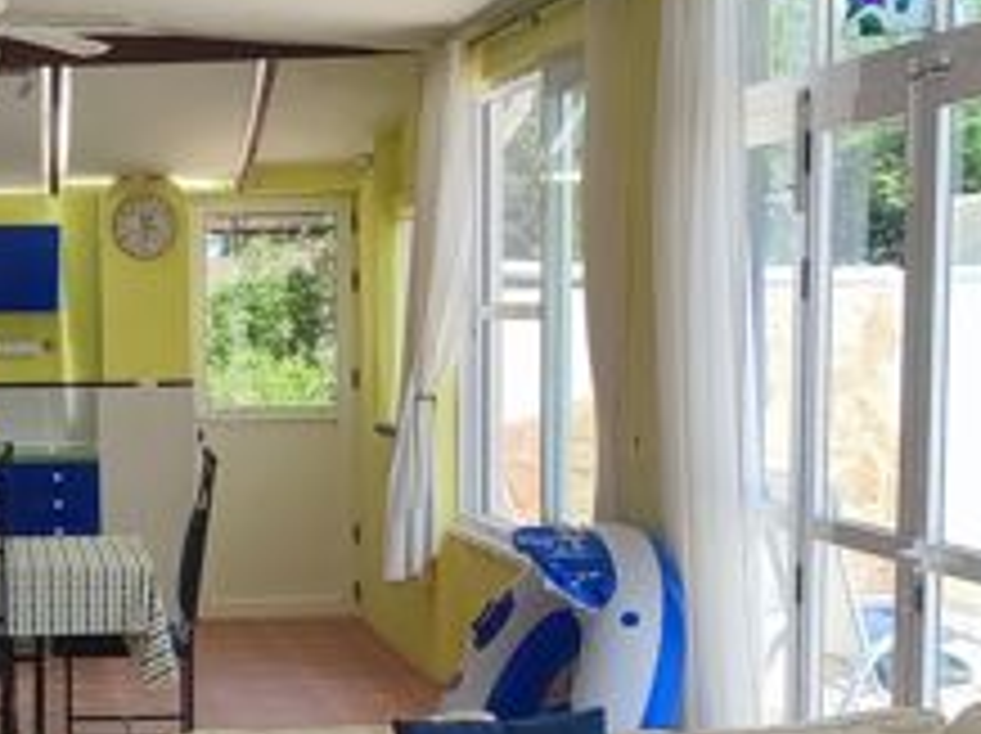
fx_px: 2293
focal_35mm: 81
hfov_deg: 23.7
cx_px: 160
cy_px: 617
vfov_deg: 18.0
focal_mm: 6.04
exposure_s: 1/199
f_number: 1.9
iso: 50
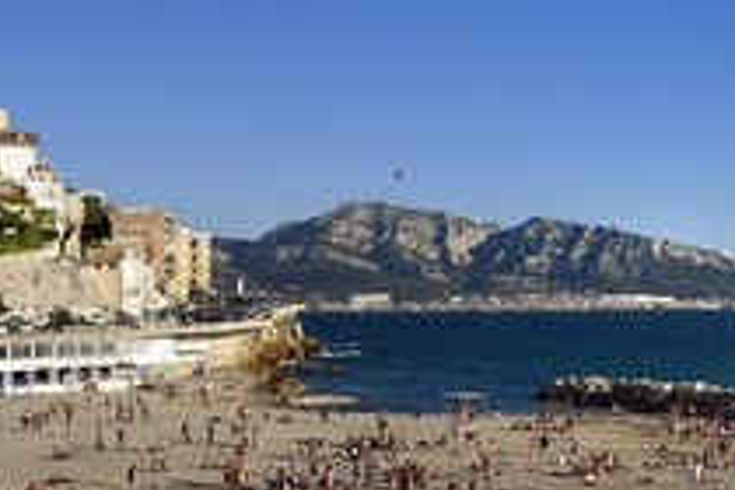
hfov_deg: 28.7
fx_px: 1429
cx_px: 257
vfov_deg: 19.3
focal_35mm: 70
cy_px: 371
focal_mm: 35
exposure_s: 1/320
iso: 200
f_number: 13
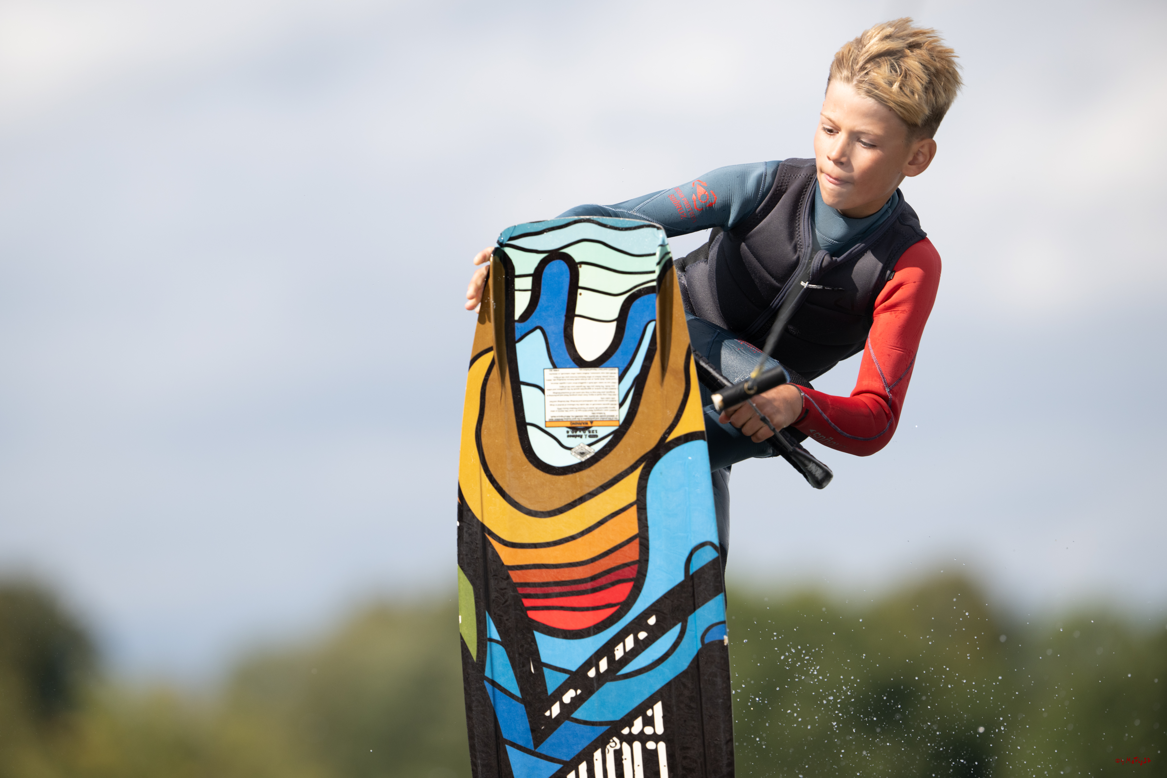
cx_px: 584
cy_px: 389
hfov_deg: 5.2
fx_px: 12966
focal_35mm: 400
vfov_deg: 3.4
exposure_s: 1/3200
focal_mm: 400
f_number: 4.5
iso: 320
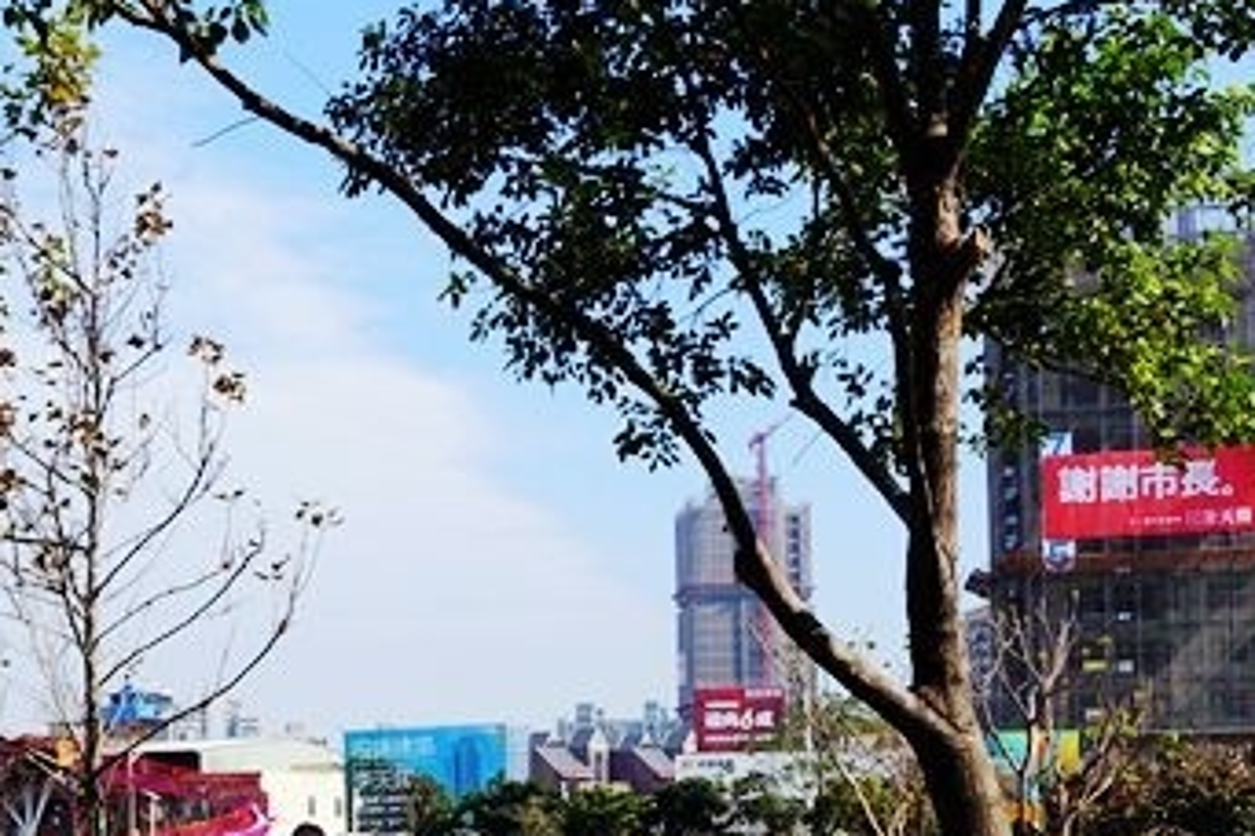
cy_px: 768
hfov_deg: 34.5
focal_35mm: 57
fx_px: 1987
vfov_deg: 23.1
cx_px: 367
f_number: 4
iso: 125
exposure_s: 1/125
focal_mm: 10.89
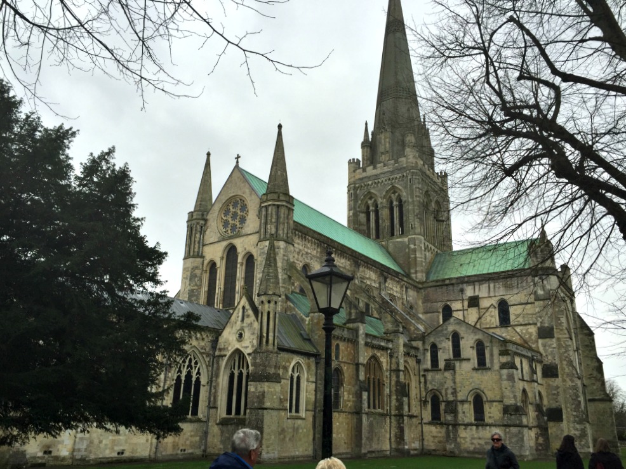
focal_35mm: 29
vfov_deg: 48.2
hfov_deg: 61.7
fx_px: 524
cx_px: 313
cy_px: 234
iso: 32
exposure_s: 1/573
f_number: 2.2
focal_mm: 4.15
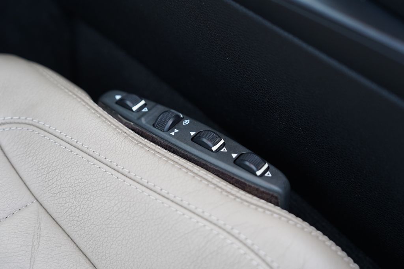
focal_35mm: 48
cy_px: 134
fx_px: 539
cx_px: 202
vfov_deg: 28.1
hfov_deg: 41.1
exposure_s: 1/60
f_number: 2.8
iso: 1250
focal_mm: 48
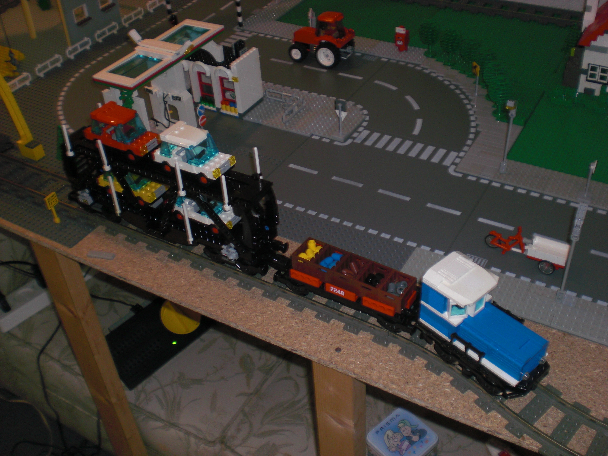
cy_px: 228
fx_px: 667
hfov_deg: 49.0
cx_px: 304
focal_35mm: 38
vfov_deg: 37.7
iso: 100
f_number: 3.1
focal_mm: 6.3
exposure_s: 1/30
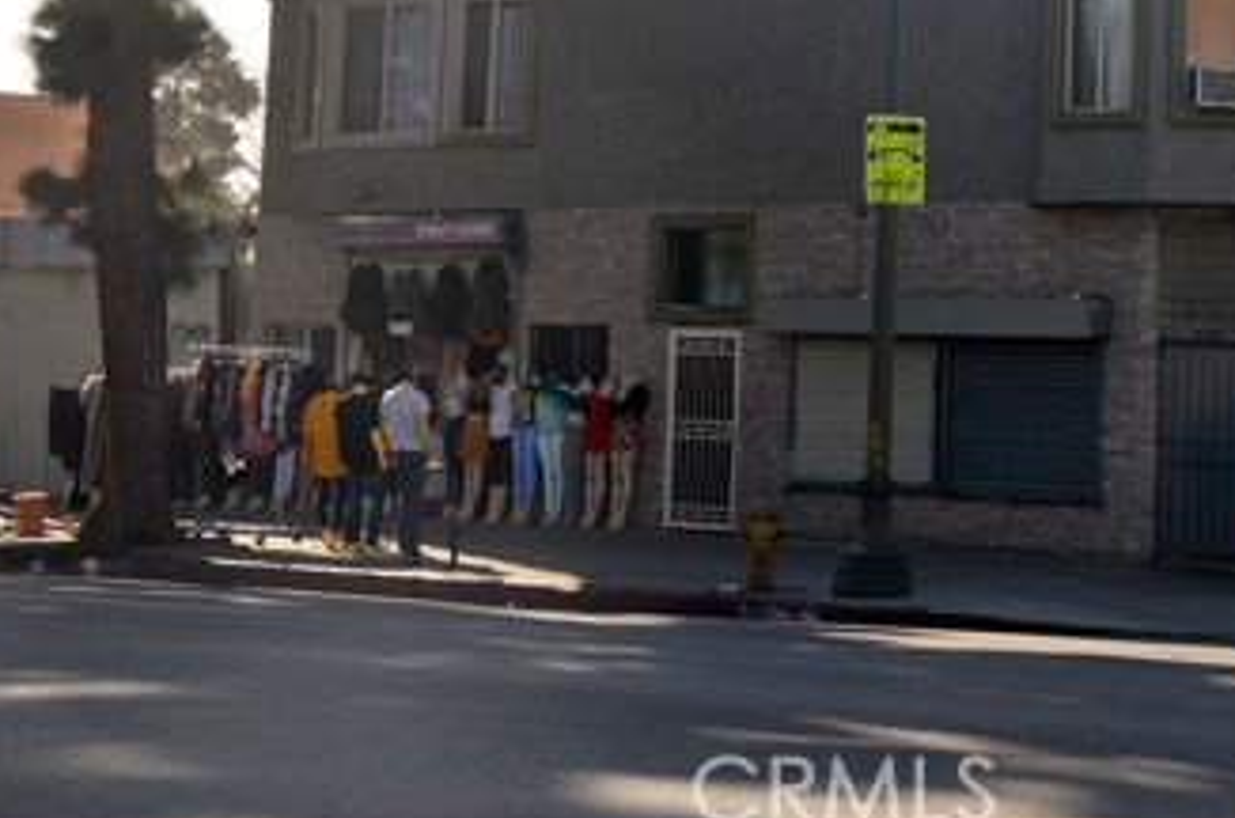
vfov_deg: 13.5
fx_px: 3424
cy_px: 42
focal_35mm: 100
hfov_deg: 20.1
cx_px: 1110
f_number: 9
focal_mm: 34
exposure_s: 1/250
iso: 100
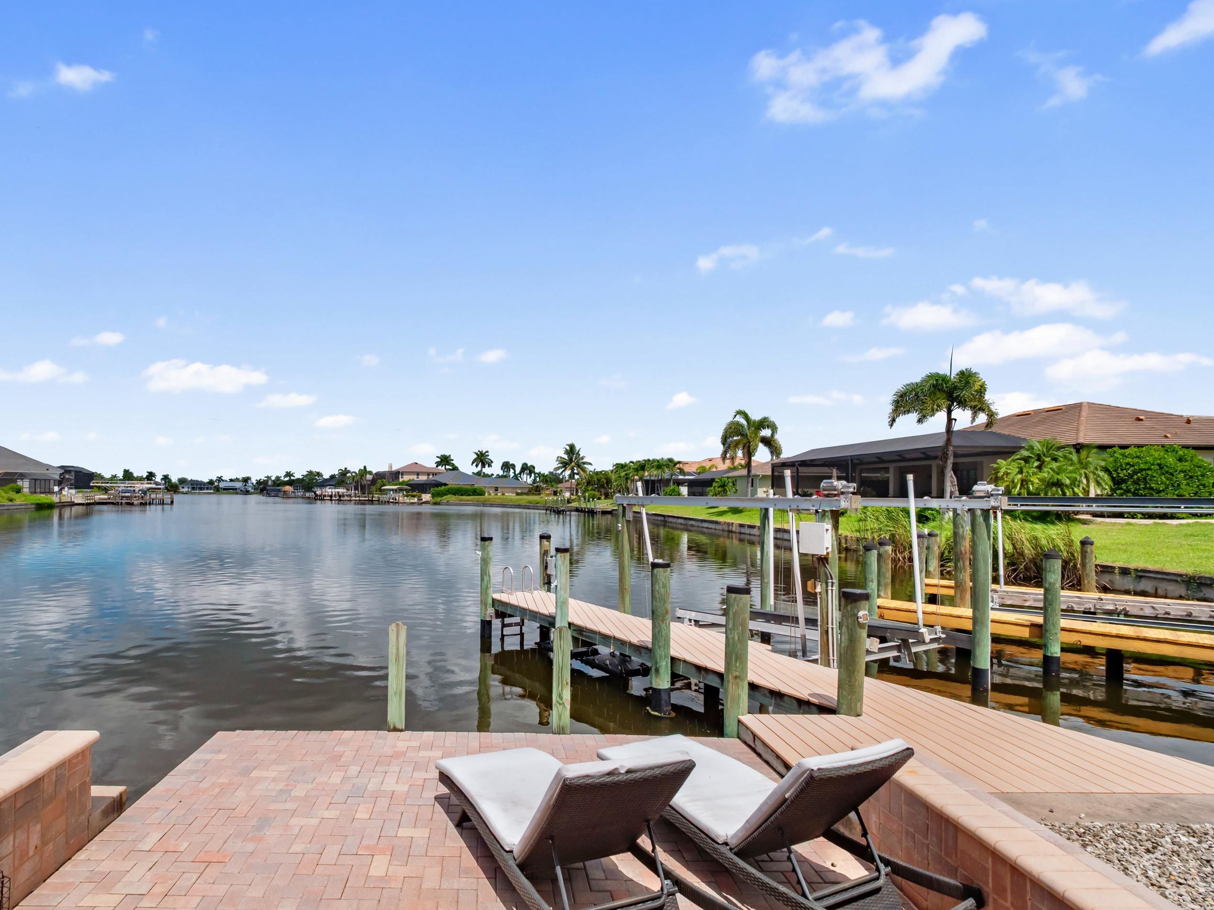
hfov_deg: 90.1
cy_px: 498
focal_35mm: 17
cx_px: 498
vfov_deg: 74.5
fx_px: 596
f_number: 7.1
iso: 200
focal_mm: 7
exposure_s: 1/1600
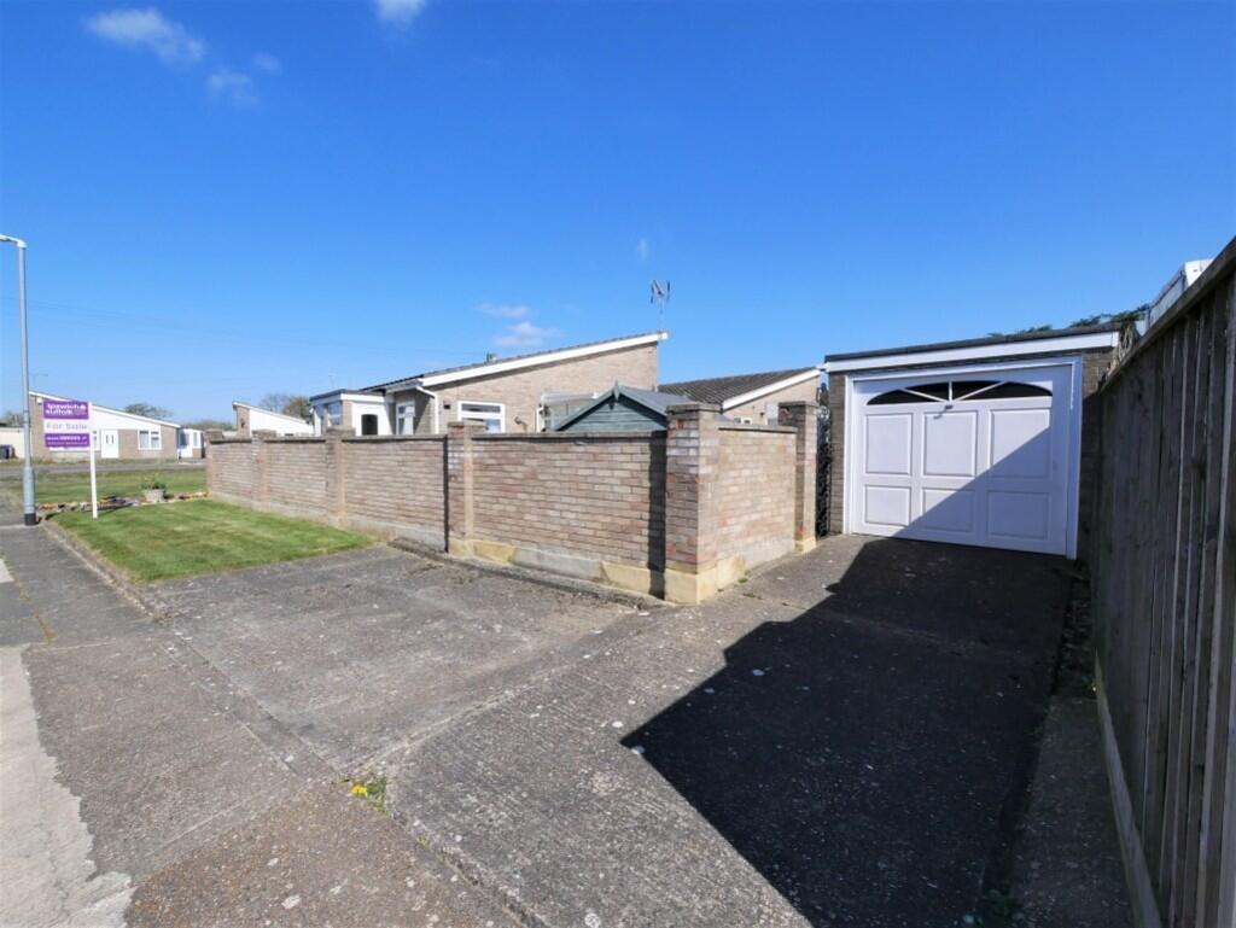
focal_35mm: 14
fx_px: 500
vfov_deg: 85.7
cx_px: 618
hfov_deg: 102.0
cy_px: 464
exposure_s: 1/500
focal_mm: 7
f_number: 9
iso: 200
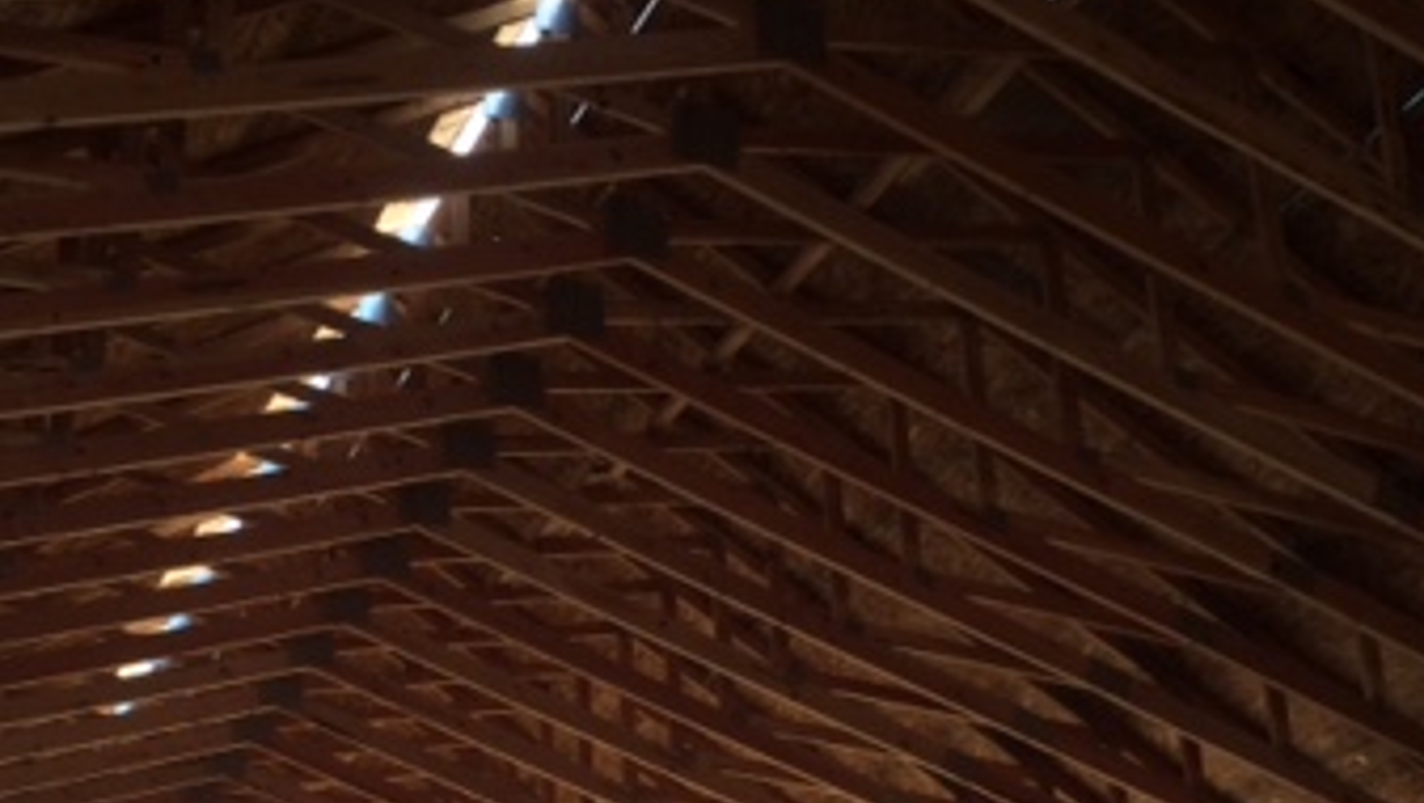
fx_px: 2267
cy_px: 820
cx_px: 469
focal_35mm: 60
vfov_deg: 19.5
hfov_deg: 34.5
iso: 32
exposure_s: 1/208
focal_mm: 4.15
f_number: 2.2
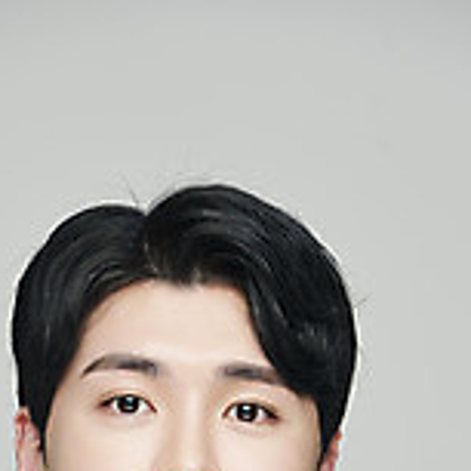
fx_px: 6835
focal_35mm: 444
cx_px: 220
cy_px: 613
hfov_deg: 3.9
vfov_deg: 3.9
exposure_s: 1/125
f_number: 8
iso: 64
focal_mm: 200
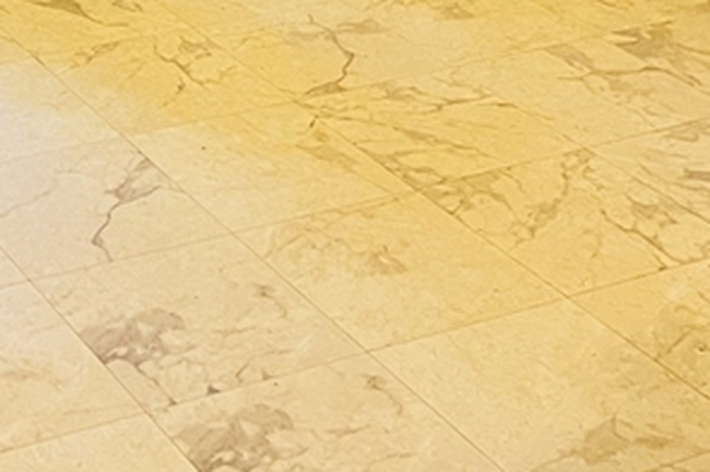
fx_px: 1852
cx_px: -65
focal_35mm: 94
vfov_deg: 12.9
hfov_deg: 20.7
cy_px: -431
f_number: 1.5
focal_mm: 5.7
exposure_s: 1/60
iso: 400
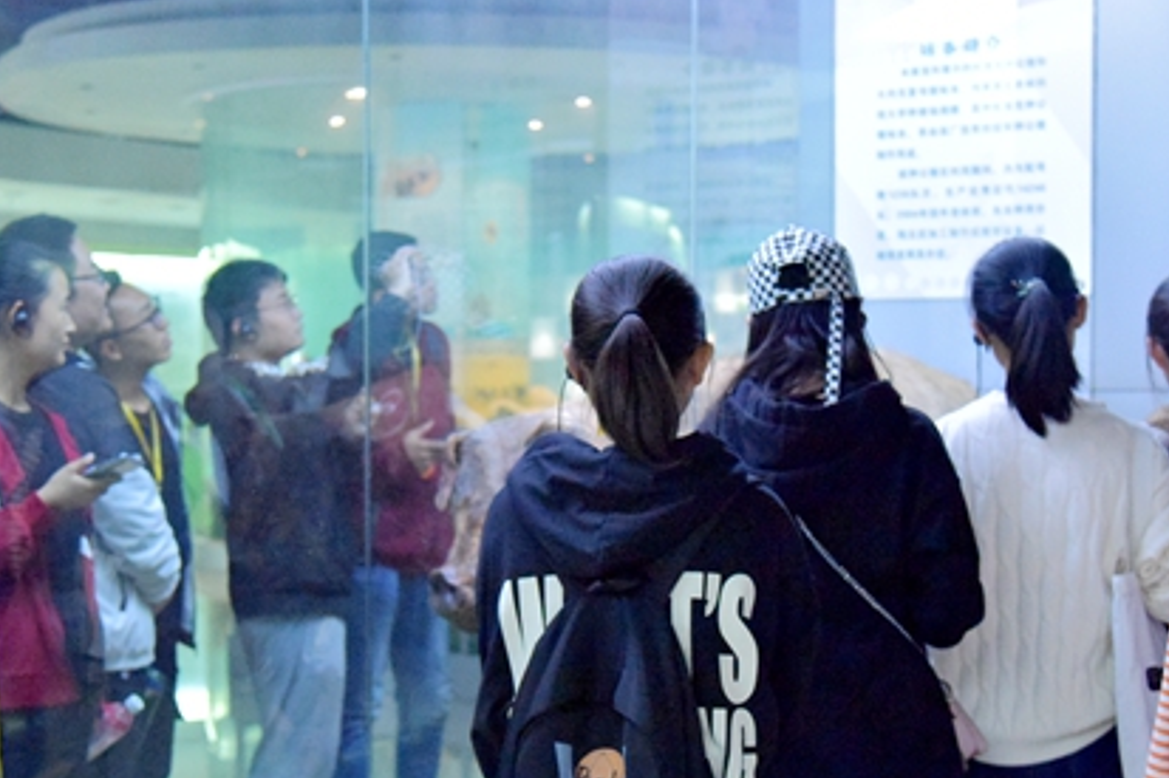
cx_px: 609
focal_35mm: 64
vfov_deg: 21.2
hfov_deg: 31.4
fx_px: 2077
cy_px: 475
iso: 12800
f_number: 4
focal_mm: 44
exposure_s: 1/125
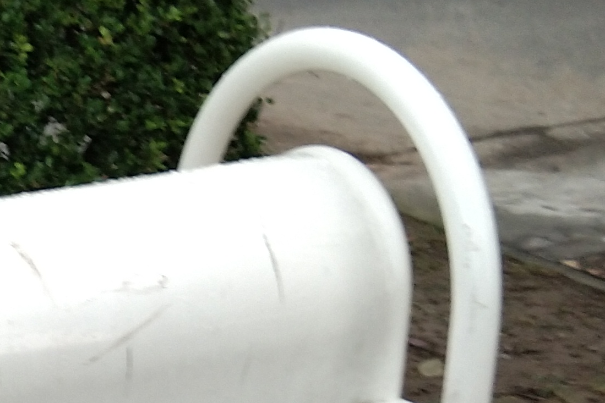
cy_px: 541
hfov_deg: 16.2
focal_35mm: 122
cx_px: -89
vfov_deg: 10.9
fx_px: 2050
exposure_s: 1/50
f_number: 2.2
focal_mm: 3.69
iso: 80
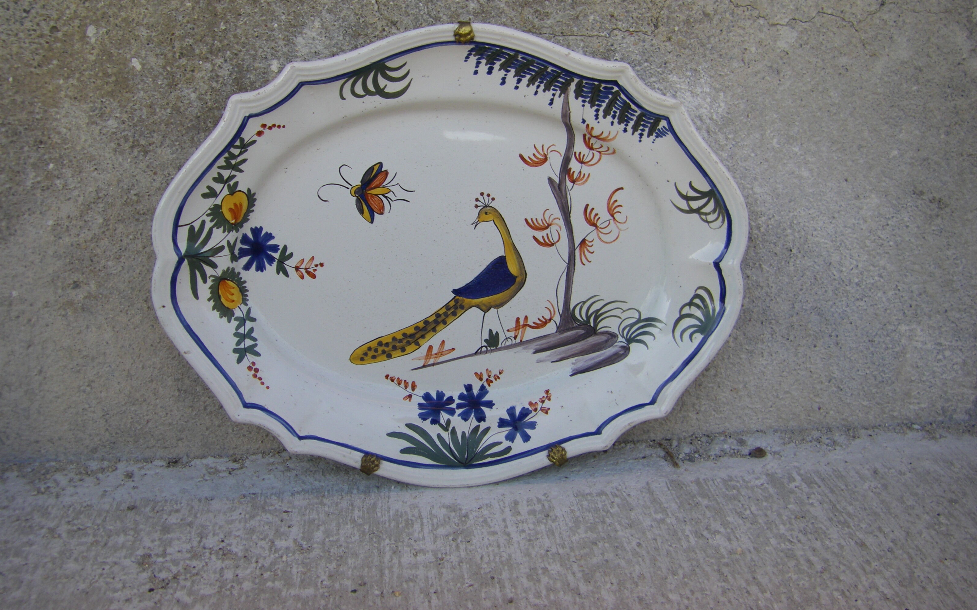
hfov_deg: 48.2
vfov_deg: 31.2
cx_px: 484
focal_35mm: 41
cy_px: 266
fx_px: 1092
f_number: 3.5
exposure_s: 1/50
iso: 64
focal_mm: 6.3
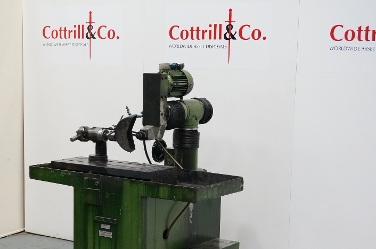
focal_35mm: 74
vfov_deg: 18.3
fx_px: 771
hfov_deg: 27.3
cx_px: 149
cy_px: 173
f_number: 5
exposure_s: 1/60
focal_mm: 34
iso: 1250
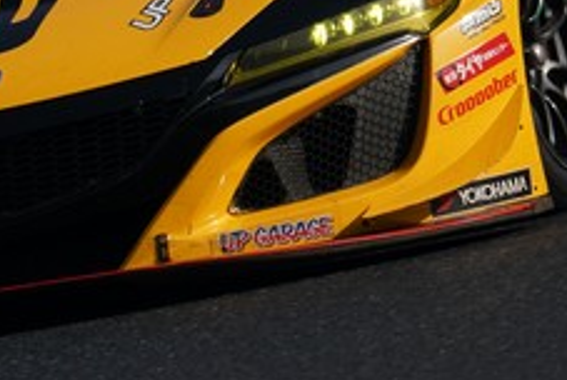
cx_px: 77
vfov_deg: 0.7
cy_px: -45
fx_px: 29364
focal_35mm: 1862
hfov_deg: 1.1
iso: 200
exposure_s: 1/1250
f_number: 6.3
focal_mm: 588
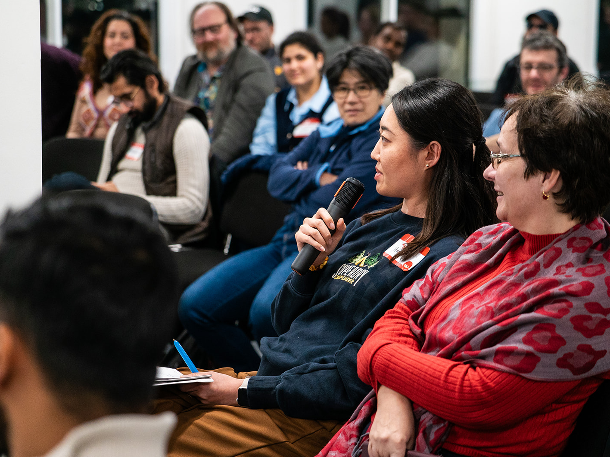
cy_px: 228
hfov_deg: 17.6
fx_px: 1974
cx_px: 305
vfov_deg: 13.2
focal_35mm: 112
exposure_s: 1/160
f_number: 5
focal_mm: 103
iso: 2500
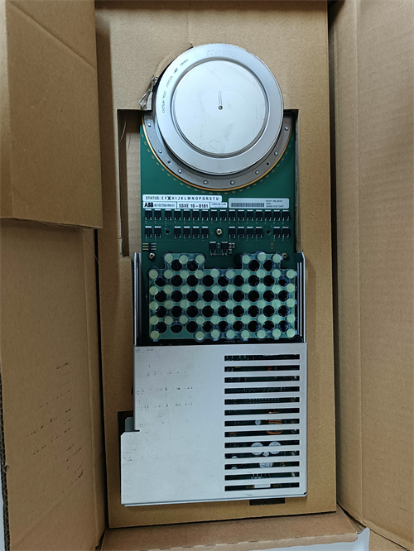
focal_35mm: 27
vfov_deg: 65.3
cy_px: 276
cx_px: 207
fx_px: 430
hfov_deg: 51.4
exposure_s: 1/33.3
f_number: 1.9
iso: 991
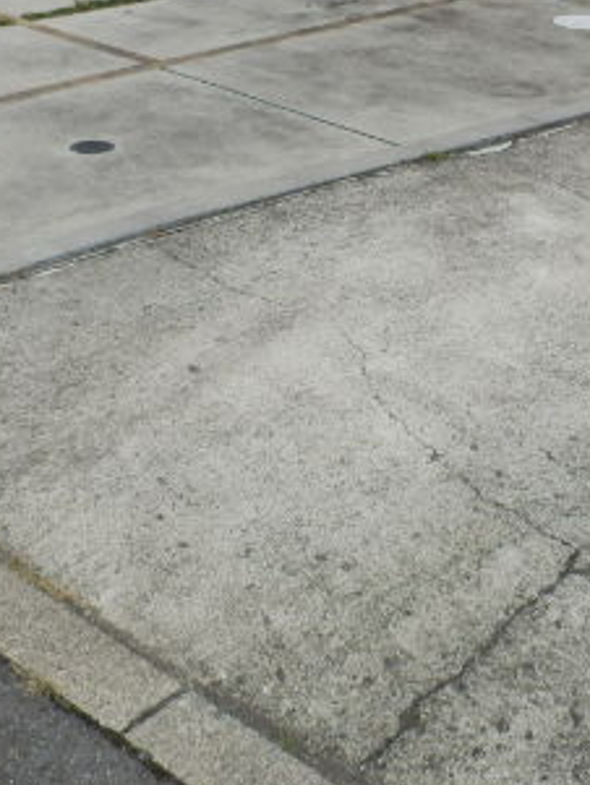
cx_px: 428
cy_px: 300
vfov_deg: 37.3
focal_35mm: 51
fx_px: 1158
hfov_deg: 28.2
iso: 80
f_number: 3
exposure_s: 1/400
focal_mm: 4.2
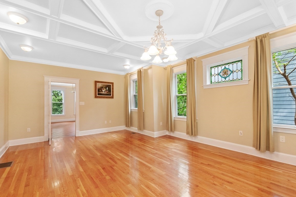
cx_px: 148
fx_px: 123
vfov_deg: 77.2
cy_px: 98
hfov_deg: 100.5
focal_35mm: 15
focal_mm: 10
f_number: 5.6
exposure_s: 1/50
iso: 400
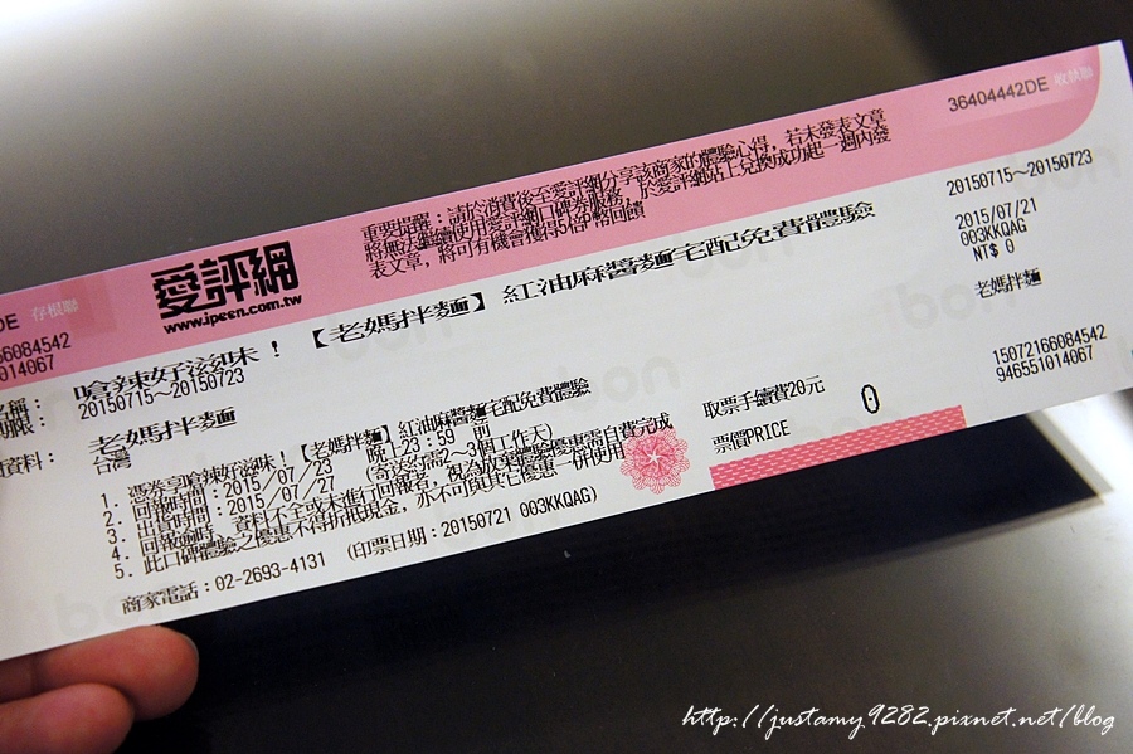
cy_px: 377
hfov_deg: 36.9
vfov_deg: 25.0
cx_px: 566
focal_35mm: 54
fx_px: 1698
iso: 1600
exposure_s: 1/40
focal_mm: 36
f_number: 5.6
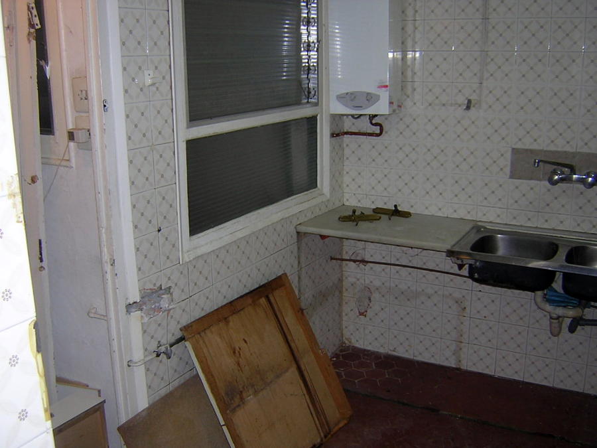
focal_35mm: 36
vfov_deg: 39.7
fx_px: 621
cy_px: 224
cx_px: 298
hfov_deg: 51.4
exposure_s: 1/60.1
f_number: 2.6
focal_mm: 4.7
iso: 105
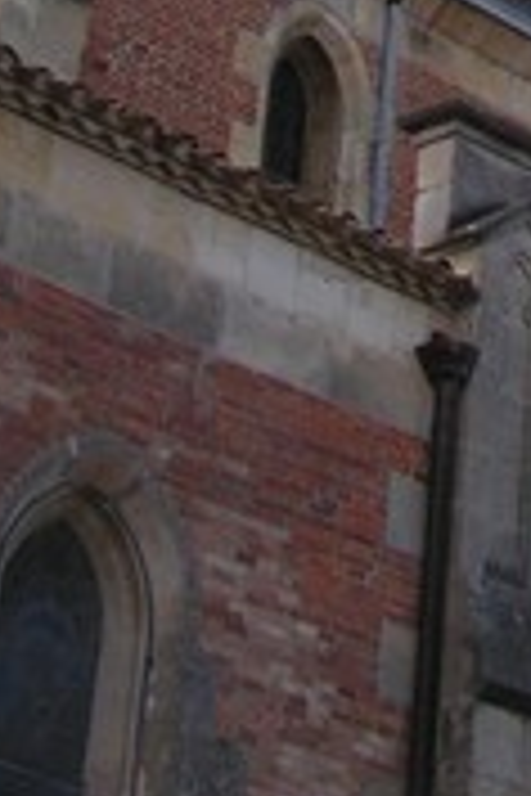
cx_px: 531
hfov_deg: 9.9
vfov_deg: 13.7
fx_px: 3031
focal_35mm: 137
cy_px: -524
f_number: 5.6
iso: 50
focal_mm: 5.8
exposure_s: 1/200
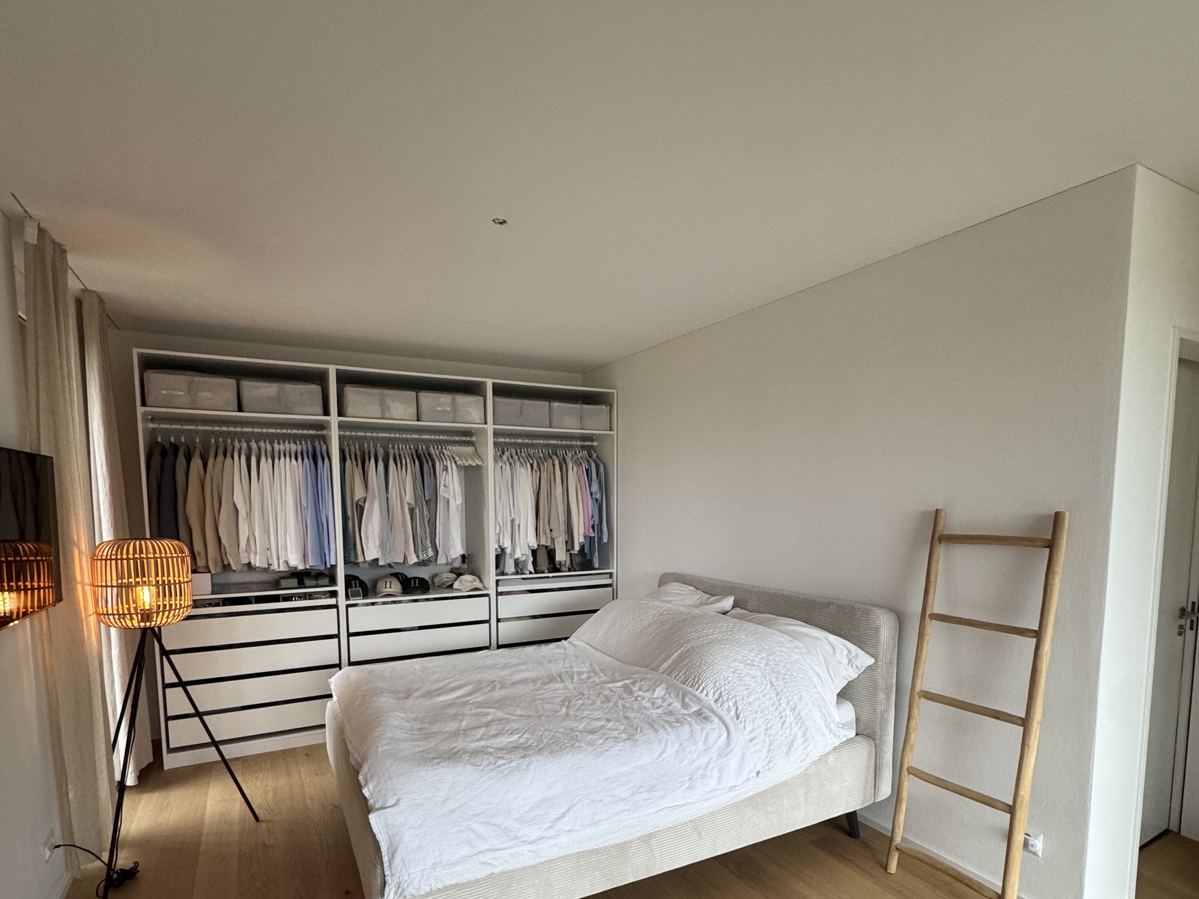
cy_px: 564
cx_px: 601
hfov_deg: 84.7
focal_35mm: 19
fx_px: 658
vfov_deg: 67.6
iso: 200
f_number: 2.2
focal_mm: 2.22
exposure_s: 1/99
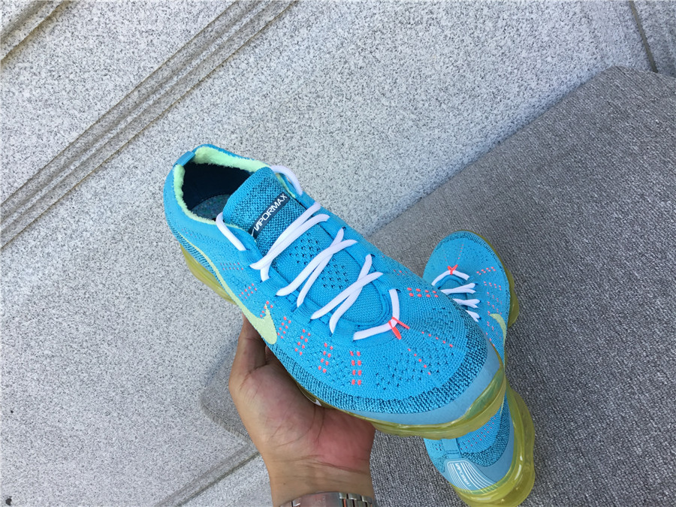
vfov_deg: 45.4
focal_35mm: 31
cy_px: 254
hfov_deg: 58.4
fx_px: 605
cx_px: 338
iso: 25
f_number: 2.4
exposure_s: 1/159
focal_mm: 3.3
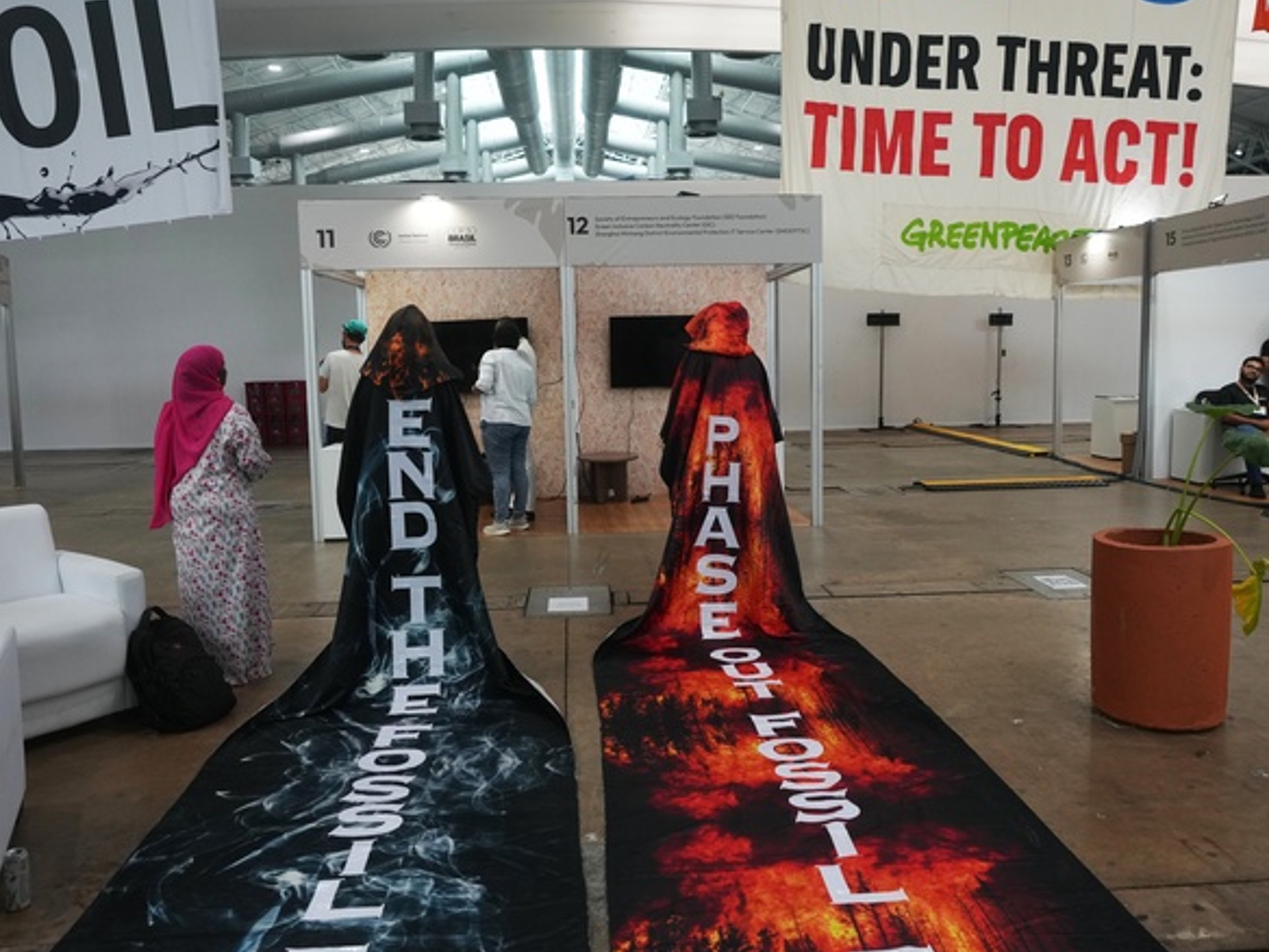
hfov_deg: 65.3
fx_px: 990
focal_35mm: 27
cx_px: 628
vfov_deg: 51.3
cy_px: 440
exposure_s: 1/500
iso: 800
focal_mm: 16
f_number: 2.8
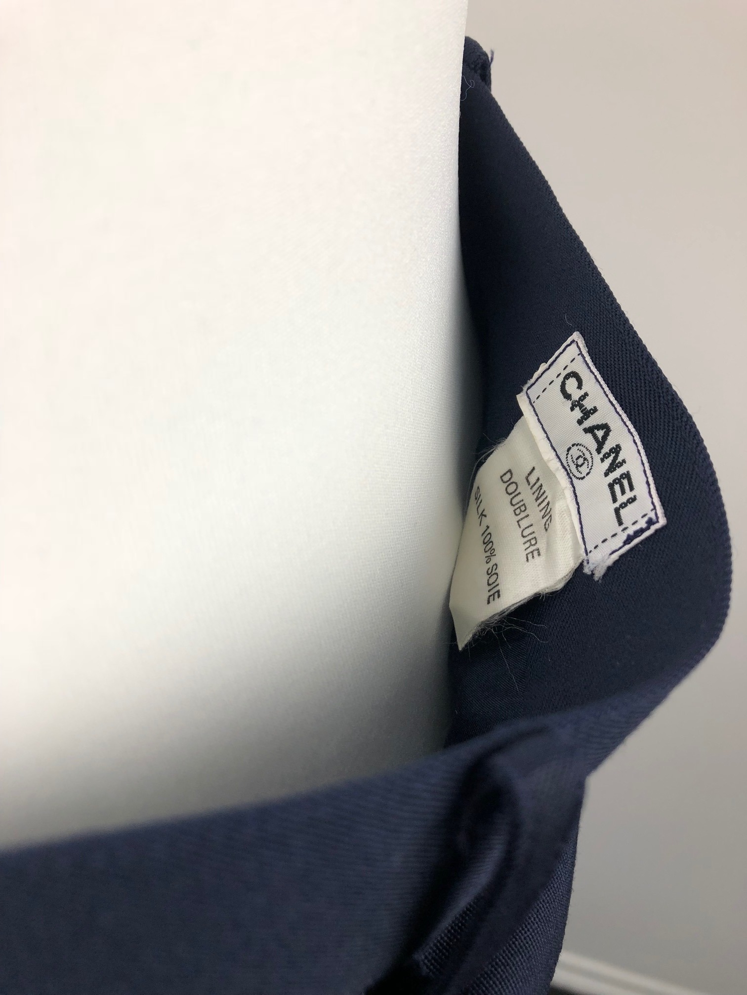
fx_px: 806
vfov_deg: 63.4
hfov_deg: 49.7
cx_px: 374
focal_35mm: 28
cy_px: 498
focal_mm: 3.99
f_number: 1.8
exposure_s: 1/100
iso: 40
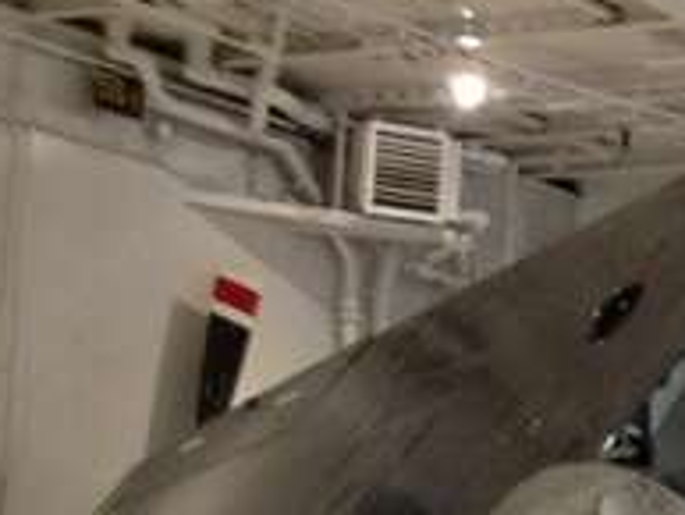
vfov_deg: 10.2
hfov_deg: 12.6
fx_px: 2871
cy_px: 529
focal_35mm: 145
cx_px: 1171
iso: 250
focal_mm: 4.28
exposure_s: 1/20
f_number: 2.4
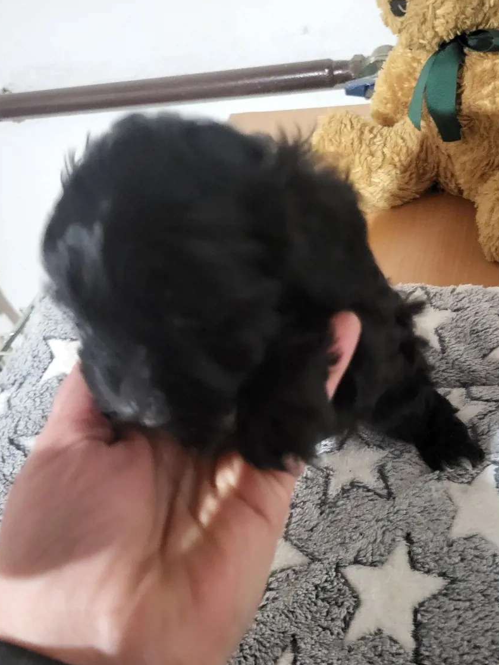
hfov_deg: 45.4
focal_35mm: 31
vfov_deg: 58.3
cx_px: 281
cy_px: 343
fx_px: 596
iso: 1600
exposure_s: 1/16.7
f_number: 1.8
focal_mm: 5.4
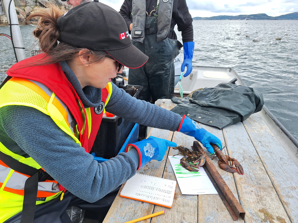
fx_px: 198
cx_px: 149
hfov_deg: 73.9
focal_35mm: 23
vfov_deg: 58.9
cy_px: 112
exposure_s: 1/666
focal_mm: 5.54
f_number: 1.8
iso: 40
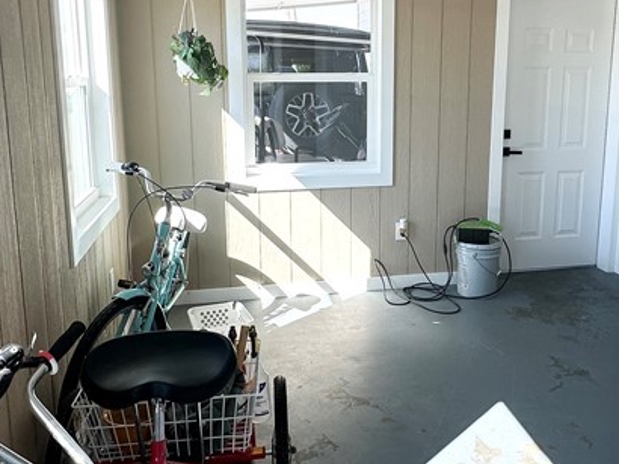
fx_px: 626
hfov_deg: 52.4
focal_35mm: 35
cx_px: 356
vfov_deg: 40.5
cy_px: 183
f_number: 2.2
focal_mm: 2.22
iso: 40
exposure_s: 1/109
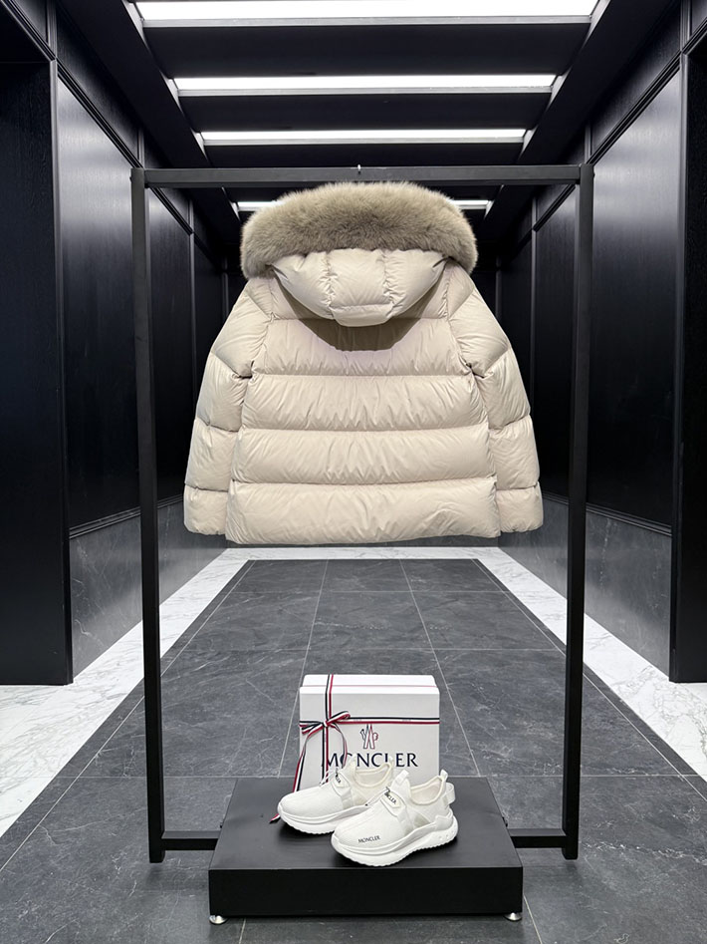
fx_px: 654
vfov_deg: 71.6
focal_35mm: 24
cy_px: 472
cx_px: 354
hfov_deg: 56.8
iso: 80
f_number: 1.78
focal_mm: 6.76
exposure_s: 1/100
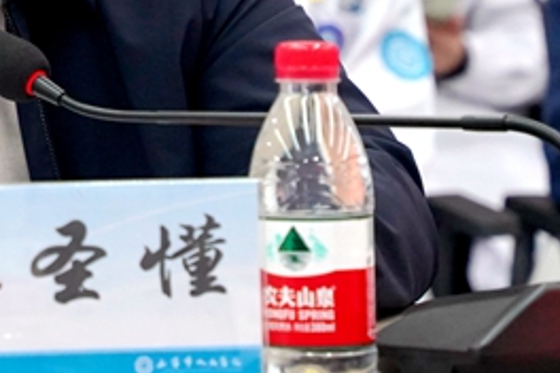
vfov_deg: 6.4
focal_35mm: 212
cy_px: -171
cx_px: -78
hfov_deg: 9.6
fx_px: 3298
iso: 2500
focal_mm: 70
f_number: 4
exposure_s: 1/160
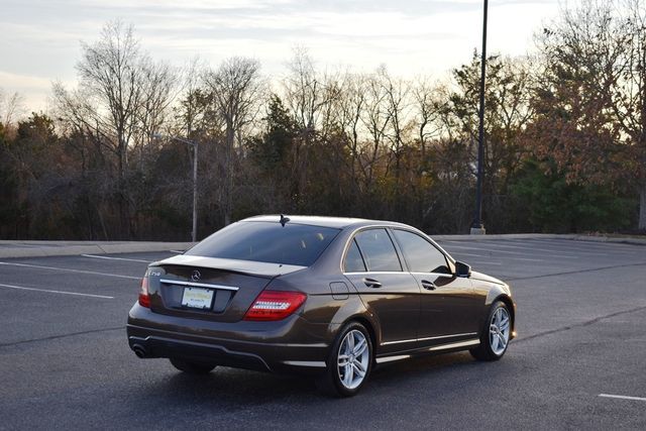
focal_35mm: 63
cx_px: 323
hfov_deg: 31.9
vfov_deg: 21.6
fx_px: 1131
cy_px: 216
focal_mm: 42
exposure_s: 1/250
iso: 220
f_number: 5.6
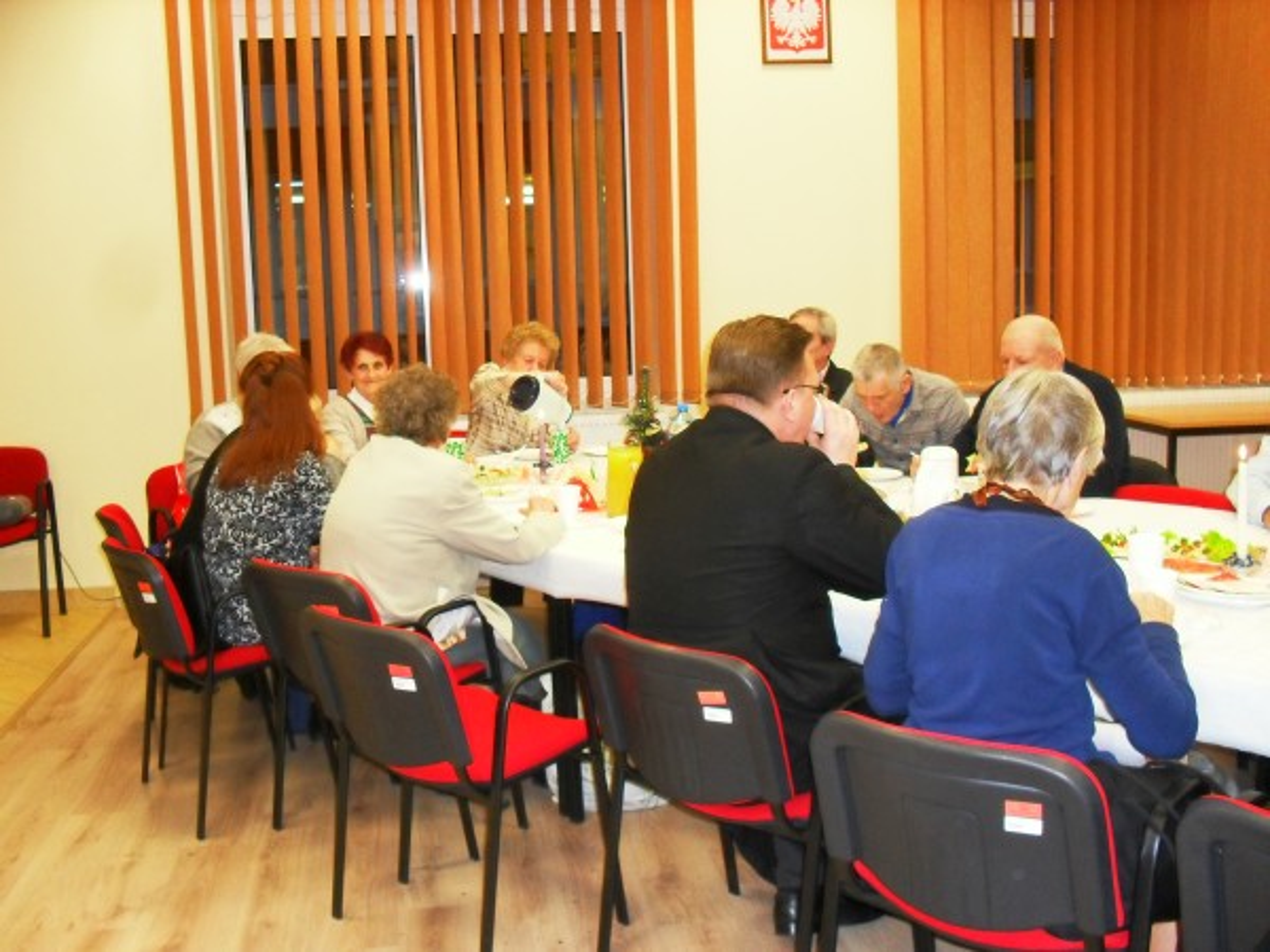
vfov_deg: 40.7
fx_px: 1284
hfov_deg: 52.6
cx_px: 635
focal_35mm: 35
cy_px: 476
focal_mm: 6.3
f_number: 3.2
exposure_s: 1/45
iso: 240
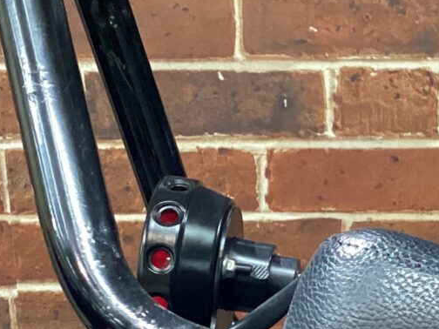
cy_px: 331
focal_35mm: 118
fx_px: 1496
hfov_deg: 16.3
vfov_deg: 12.4
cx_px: 454
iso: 500
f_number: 2.4
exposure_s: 1/30
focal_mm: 3.3
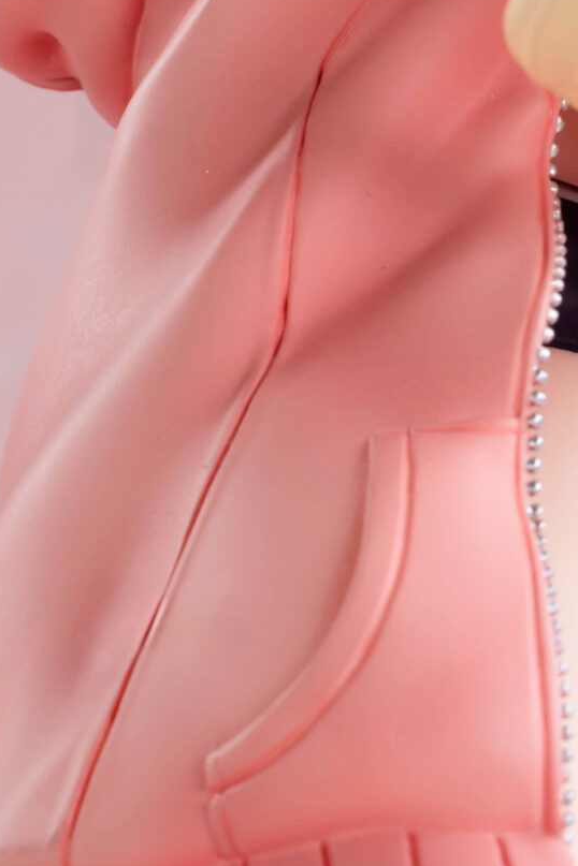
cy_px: -32
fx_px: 5274
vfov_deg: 9.3
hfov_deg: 6.3
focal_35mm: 219
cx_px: 446
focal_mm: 46
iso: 100
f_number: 10
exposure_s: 1/160
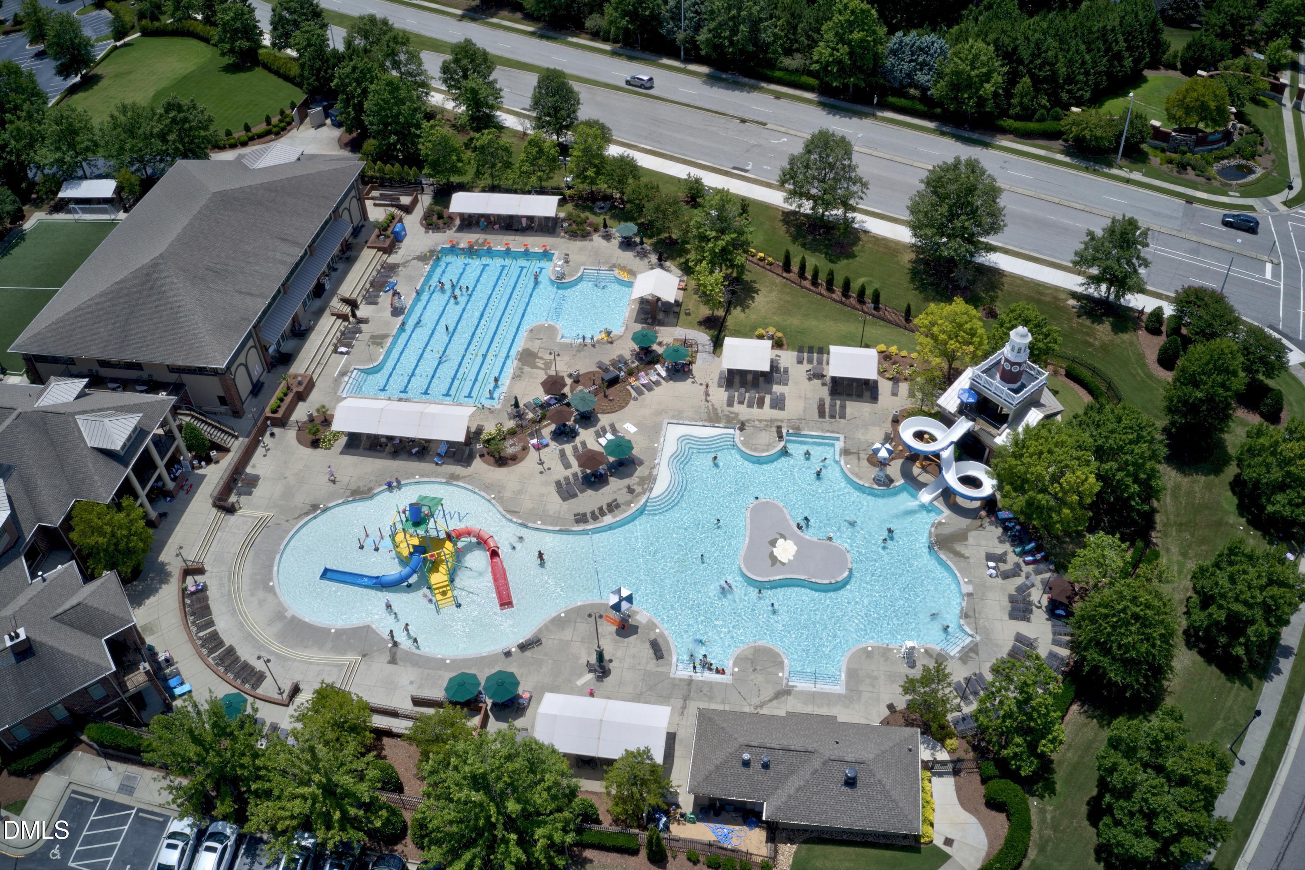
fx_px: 1015
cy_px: 435
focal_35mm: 28
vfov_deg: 46.4
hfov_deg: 65.5
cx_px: 652
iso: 100
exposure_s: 1/400
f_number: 8
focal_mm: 10.3
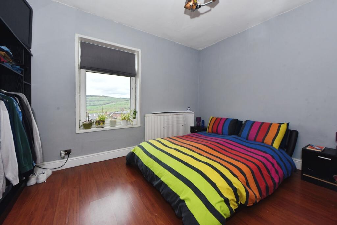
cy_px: 112
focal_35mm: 14
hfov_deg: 104.2
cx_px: 168
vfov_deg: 81.3
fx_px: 131
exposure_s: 1/100
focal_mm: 14
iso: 500
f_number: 9
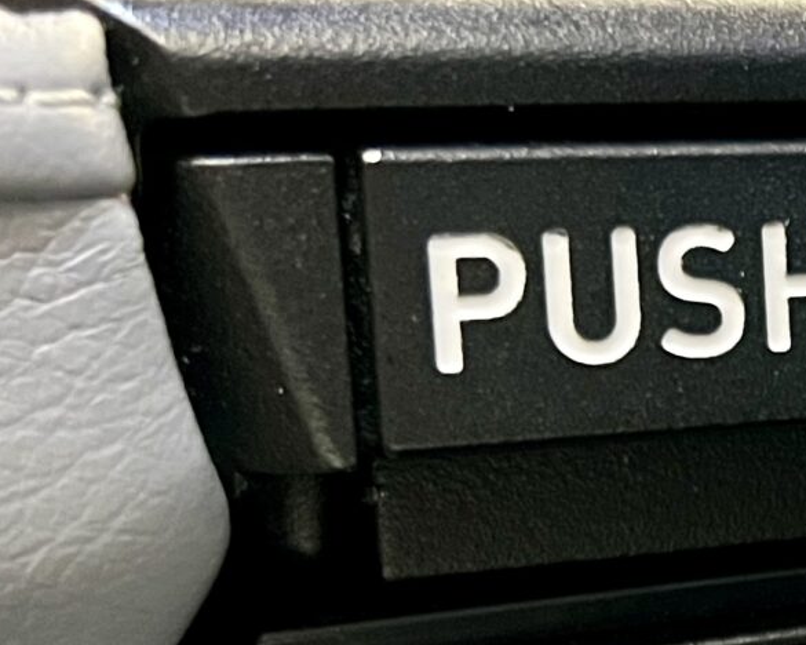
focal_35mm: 111
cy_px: 678
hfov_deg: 15.8
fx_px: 2648
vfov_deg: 13.6
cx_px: 1246
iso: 640
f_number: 1.5
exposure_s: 1/37
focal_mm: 5.7
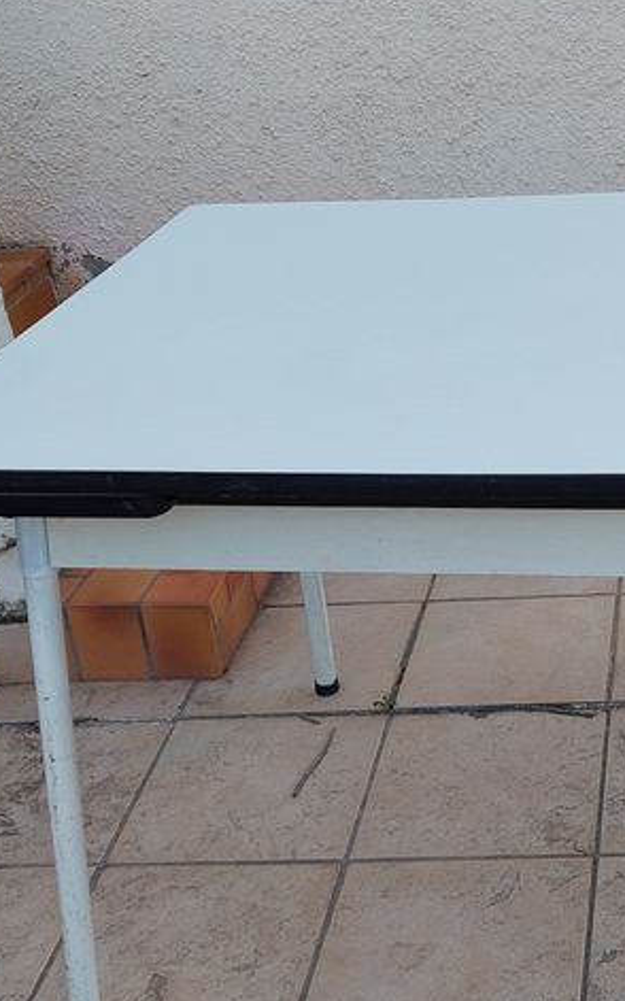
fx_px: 1473
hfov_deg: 23.5
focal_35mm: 54
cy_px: 525
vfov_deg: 37.5
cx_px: 529
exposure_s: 1/300
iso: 40
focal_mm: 5.23
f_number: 1.8
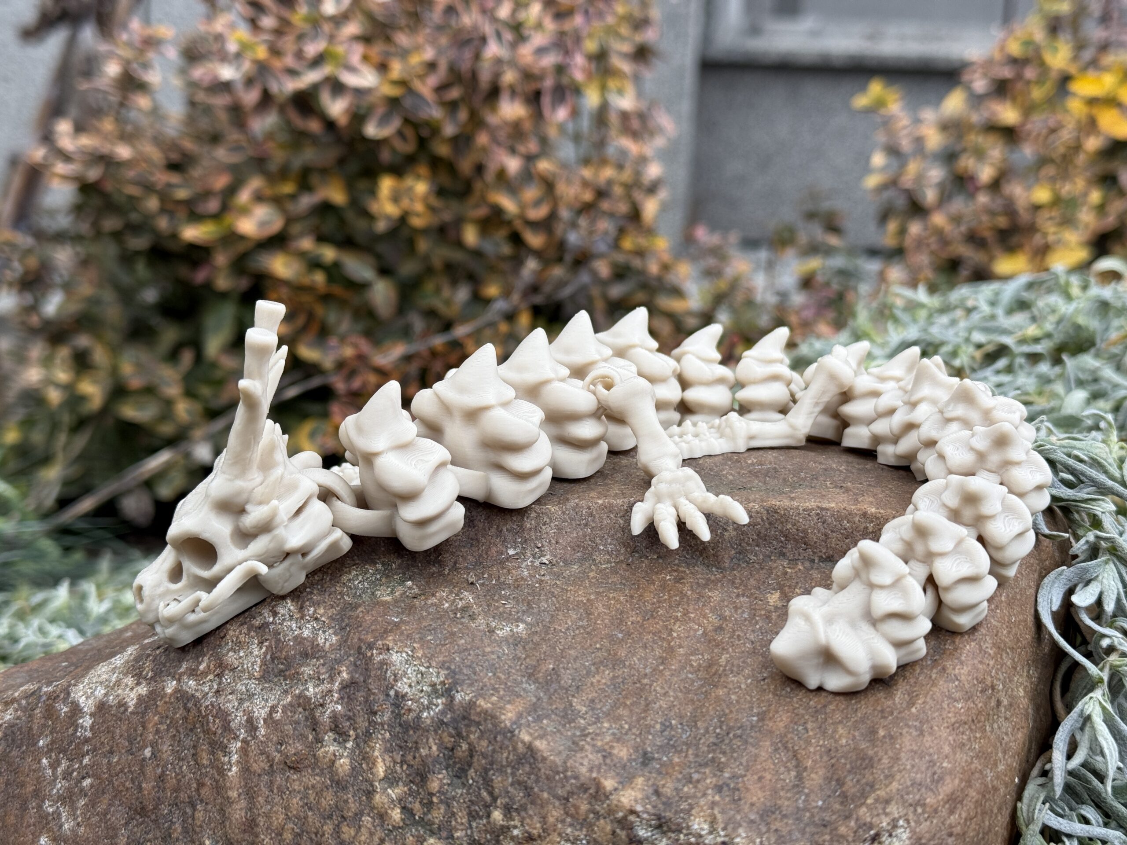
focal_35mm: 48
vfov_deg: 30.3
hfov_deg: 39.7
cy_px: 422
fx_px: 1563
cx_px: 564
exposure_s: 1/205
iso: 64
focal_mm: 6.76
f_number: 1.78
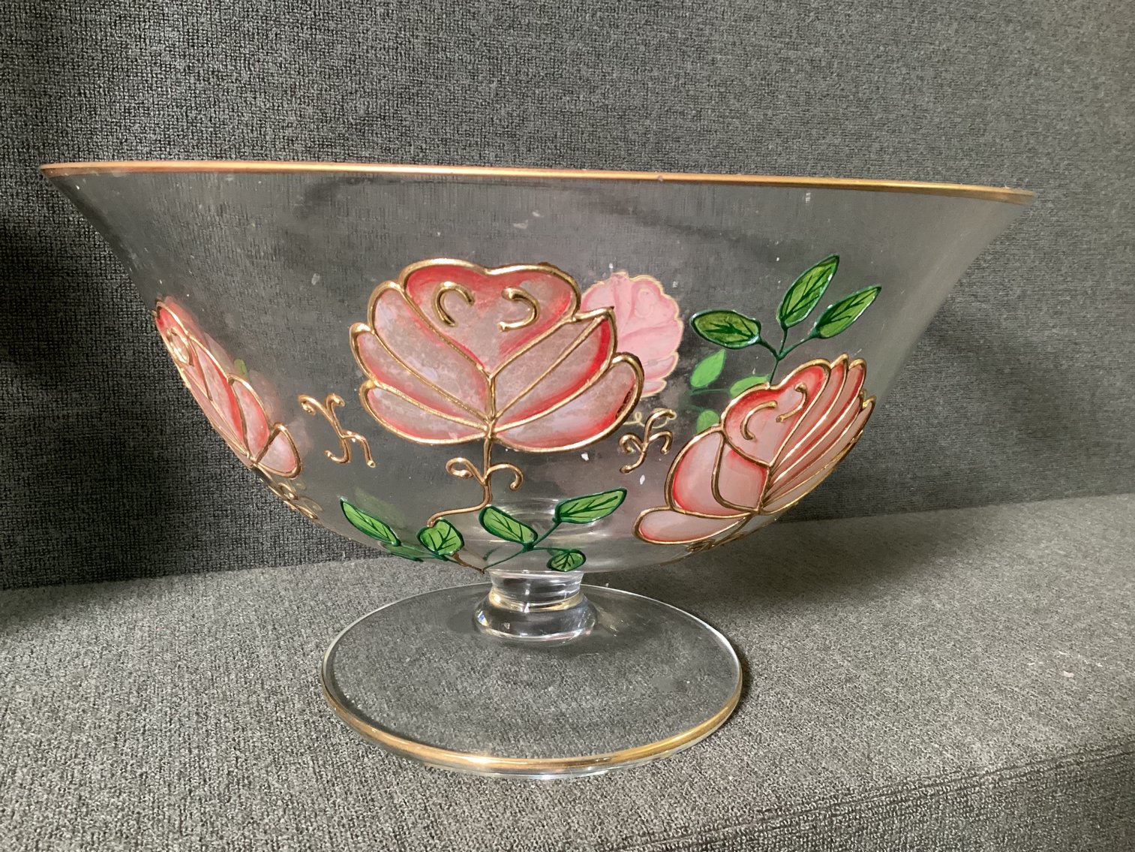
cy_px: 426
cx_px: 568
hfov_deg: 58.3
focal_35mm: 31
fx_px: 1017
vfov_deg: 45.4
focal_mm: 3.3
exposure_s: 1/40
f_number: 2.4
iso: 400
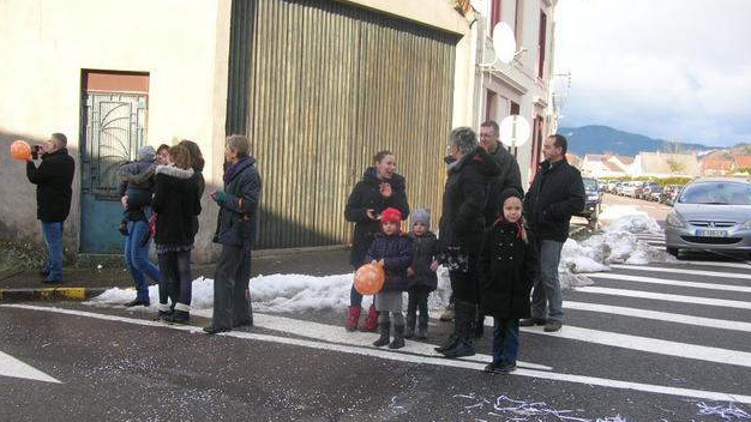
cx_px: 379
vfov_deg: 30.3
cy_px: 260
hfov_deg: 51.6
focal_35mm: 39
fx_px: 777
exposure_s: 1/290
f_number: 2.8
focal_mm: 5.8
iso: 50
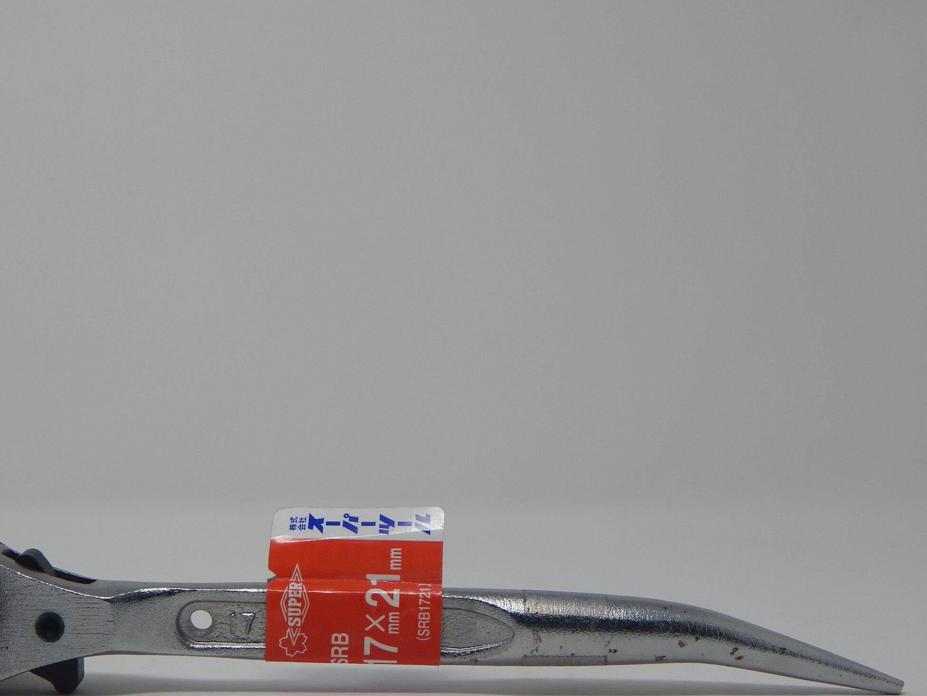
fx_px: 1687
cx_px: 377
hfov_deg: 30.6
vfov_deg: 23.3
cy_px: 414
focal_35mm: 63
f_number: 3.7
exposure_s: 1/160
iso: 125
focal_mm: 8.6
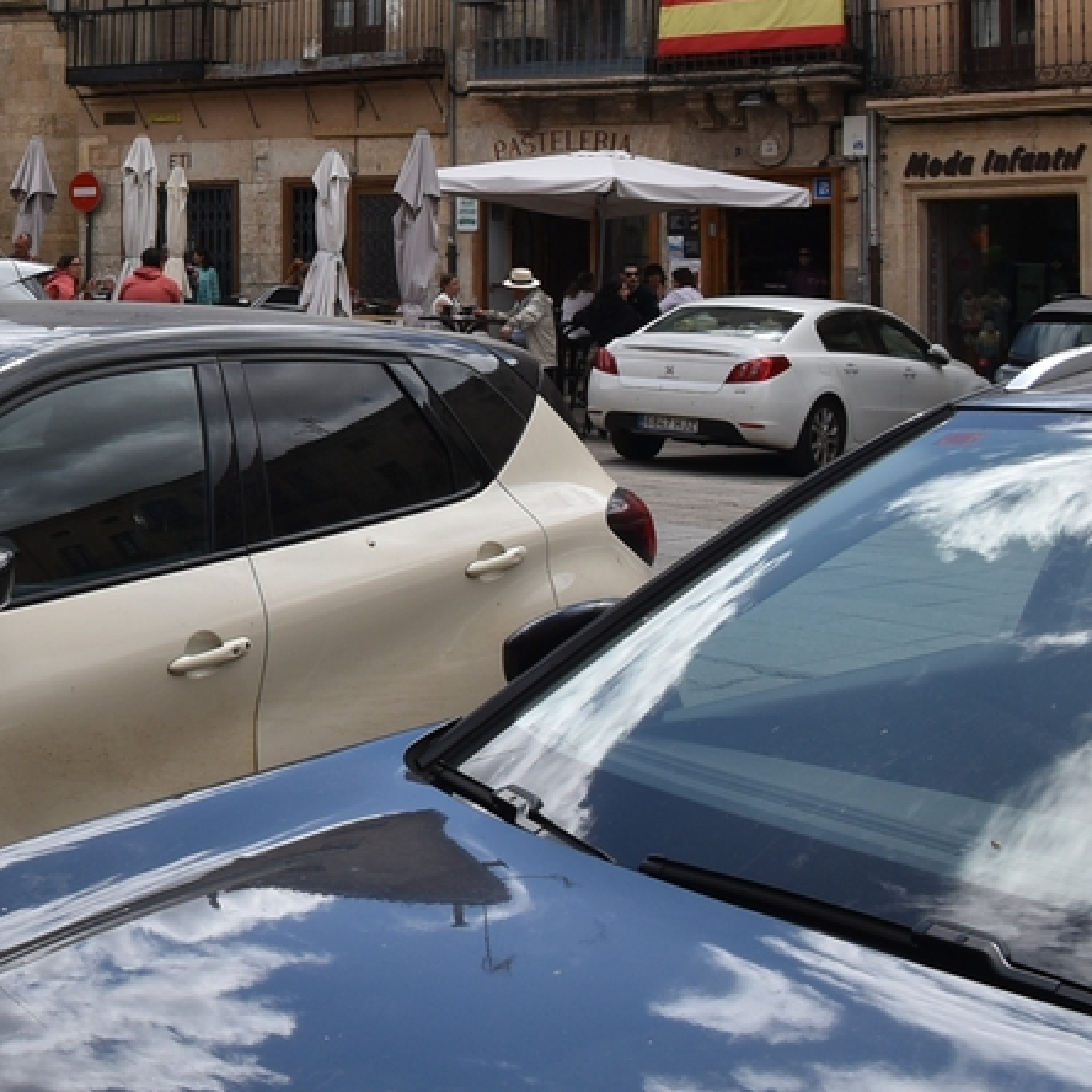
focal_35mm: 62
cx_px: -322
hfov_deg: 24.3
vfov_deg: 27.1
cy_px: 189
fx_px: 2213
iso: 200
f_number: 10
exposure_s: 1/400
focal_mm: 18
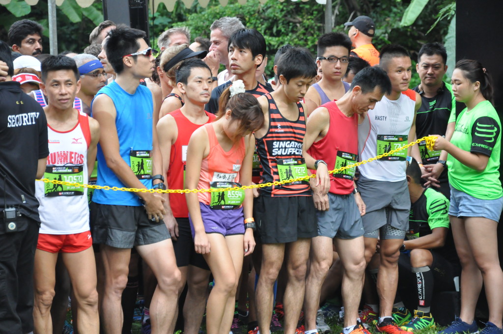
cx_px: 252
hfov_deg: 13.1
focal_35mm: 158
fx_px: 2198
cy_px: 167
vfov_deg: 8.7
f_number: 5.6
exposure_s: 1/200
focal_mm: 105
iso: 1800
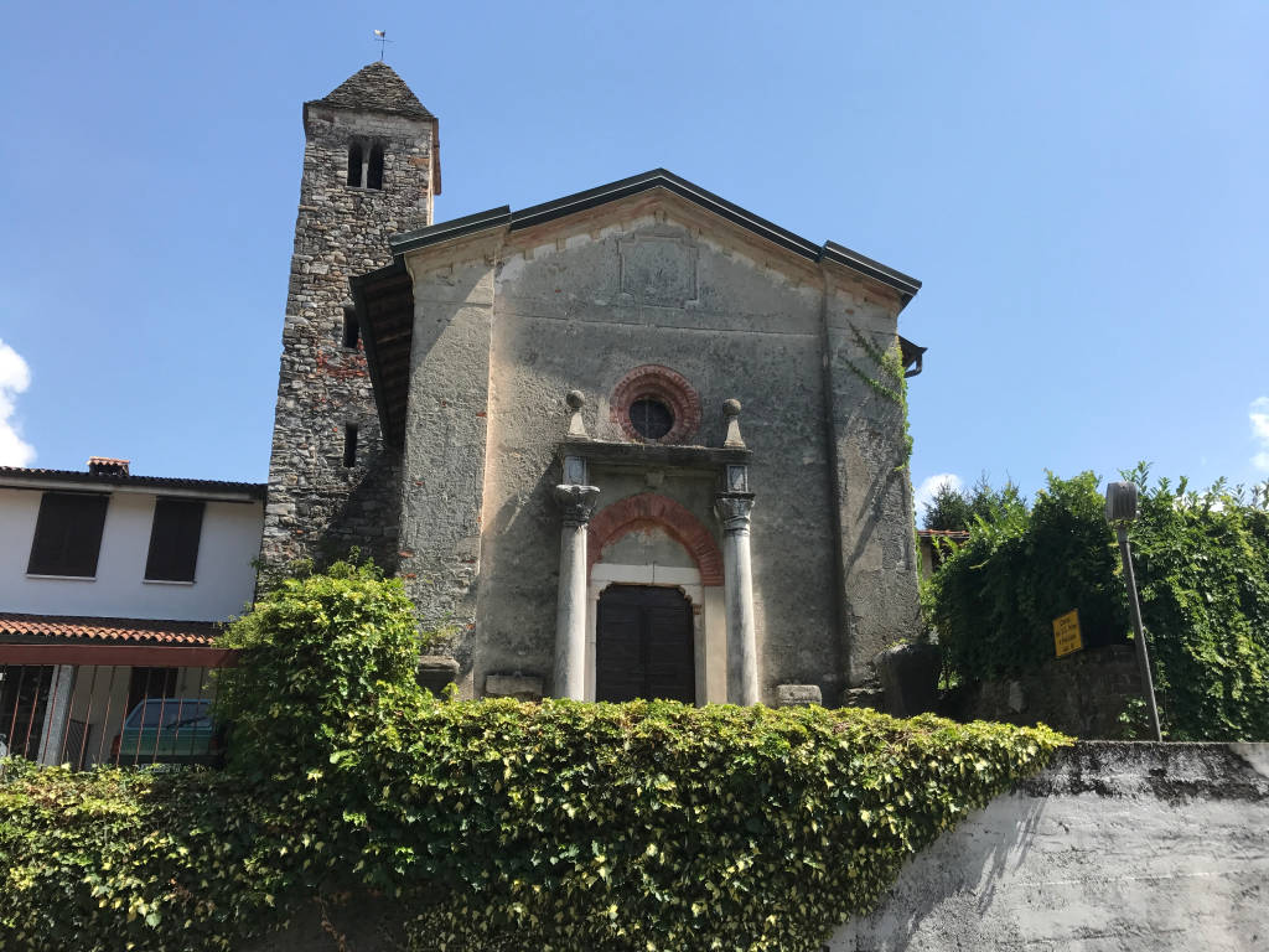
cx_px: 634
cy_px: 476
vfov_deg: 49.7
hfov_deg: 63.4
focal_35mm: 28
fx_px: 1026
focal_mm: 3.99
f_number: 1.8
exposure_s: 1/1451
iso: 20
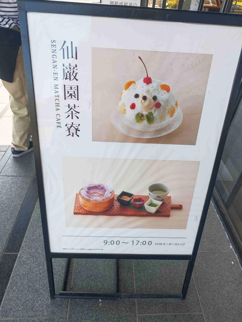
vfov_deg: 73.9
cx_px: 121
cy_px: 161
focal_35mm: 23
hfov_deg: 58.9
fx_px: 214
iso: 50
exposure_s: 1/128
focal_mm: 8.72
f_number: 2
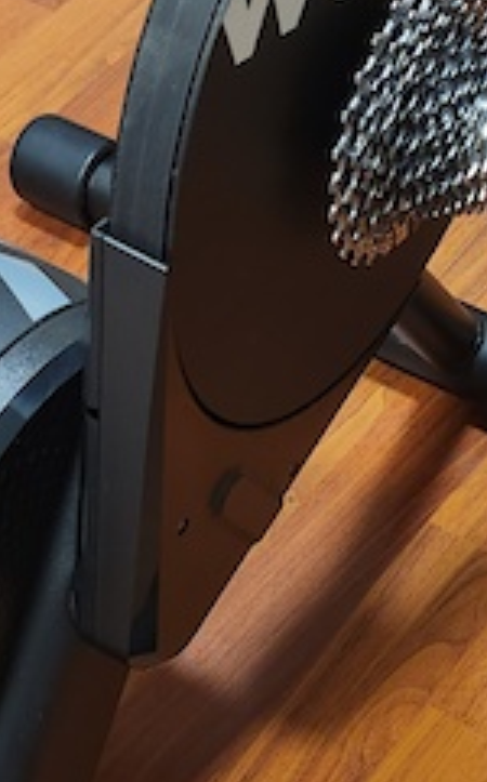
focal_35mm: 81
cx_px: 282
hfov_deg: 16.1
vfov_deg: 25.3
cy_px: 565
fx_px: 1725
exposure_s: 1/60
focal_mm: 5.4
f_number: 1.8
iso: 500
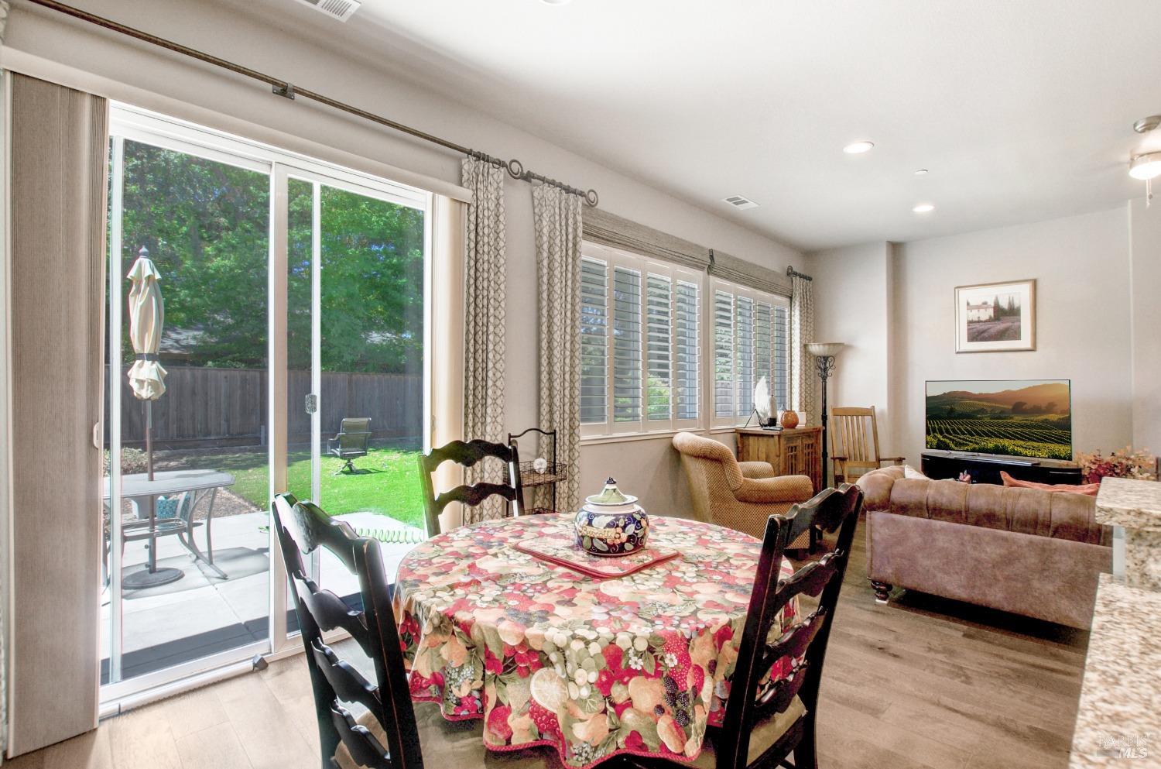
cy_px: 384
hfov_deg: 100.5
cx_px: 580
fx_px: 483
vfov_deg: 77.1
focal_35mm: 15
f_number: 7.1
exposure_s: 1/25
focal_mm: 10
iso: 100
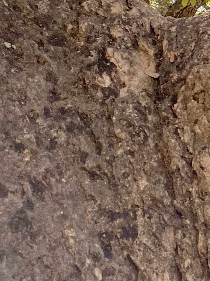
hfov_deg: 12.5
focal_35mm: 109
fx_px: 882
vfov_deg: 17.7
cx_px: 363
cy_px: 18
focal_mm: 4.25
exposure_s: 1/483
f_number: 1.8
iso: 32
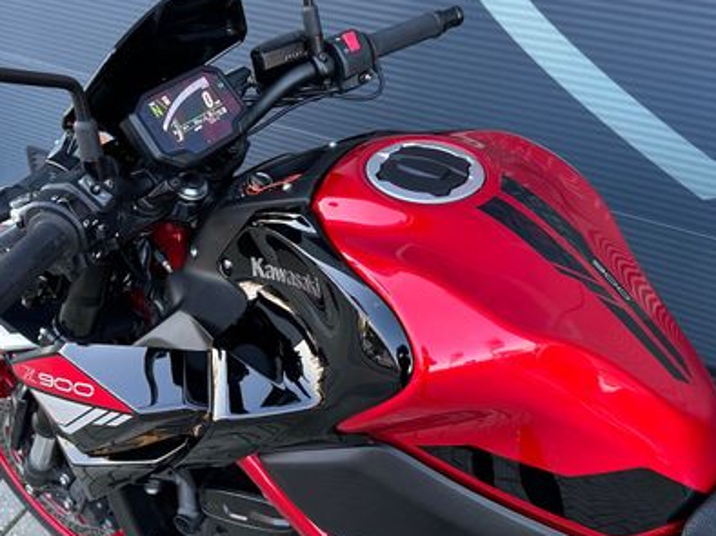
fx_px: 806
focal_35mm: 39
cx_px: 289
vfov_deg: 36.5
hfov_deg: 47.6
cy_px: 194
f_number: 1.78
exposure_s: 1/121
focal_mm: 6.86
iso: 160
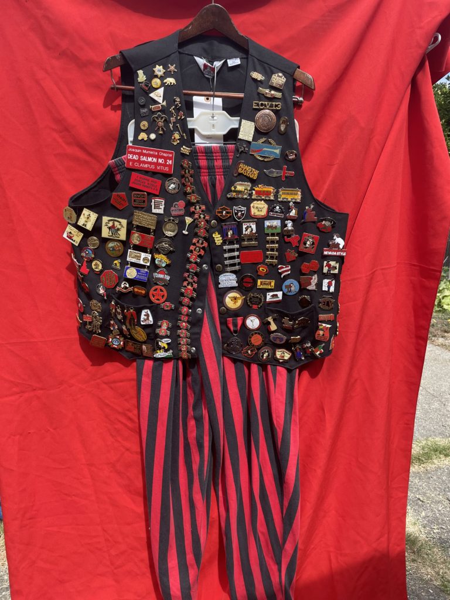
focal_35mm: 26
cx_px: 225
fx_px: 451
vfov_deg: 67.3
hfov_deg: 53.1
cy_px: 300
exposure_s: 1/1473
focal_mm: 4.2
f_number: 1.6
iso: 32
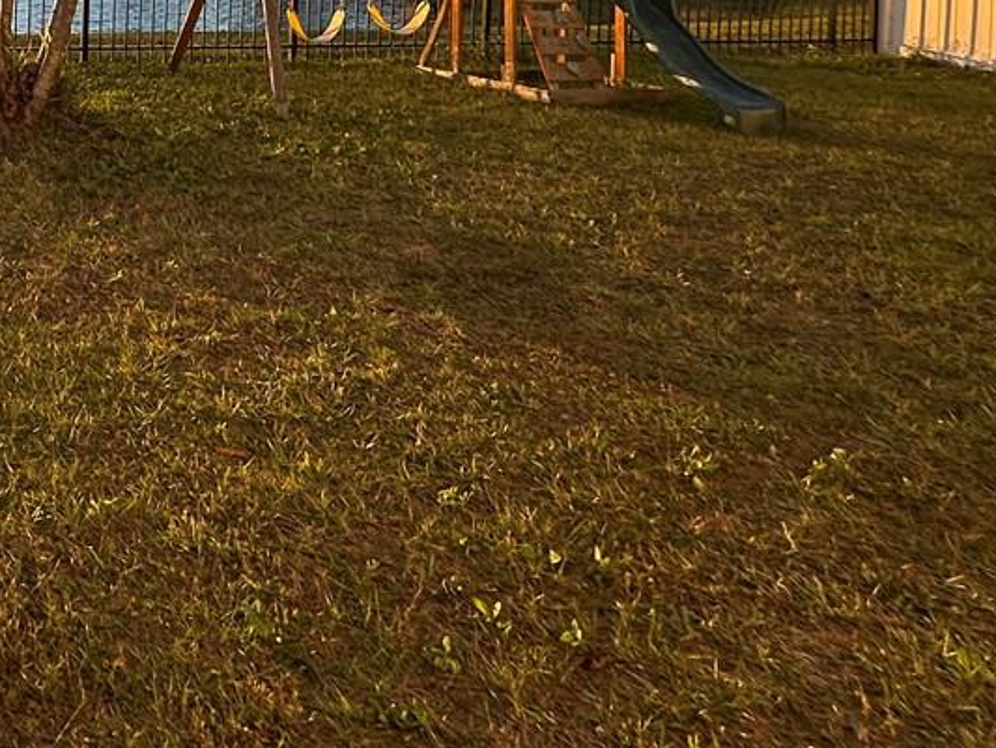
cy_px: -120
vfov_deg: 30.0
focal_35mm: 42
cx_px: -52
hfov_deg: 38.5
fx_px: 1209
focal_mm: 2.22
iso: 40
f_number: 2.2
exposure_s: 1/636
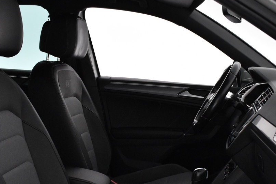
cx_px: 140
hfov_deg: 36.9
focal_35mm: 54
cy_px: 147
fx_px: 414
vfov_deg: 24.7
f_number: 4.5
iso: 3200
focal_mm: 18
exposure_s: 1/80
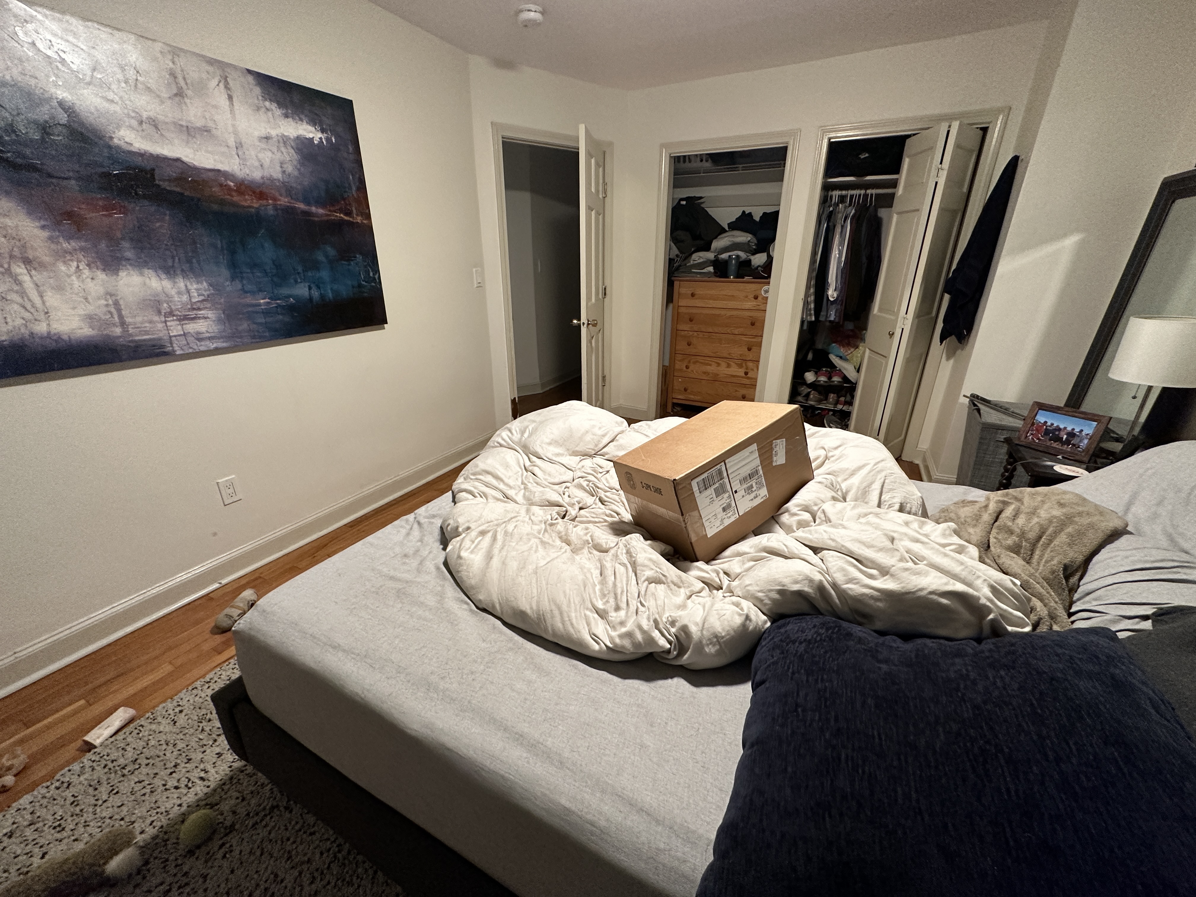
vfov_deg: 85.7
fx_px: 484
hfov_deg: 102.1
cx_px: 598
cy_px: 448
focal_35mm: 14
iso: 250
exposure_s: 1/60
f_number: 2.2
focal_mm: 2.22
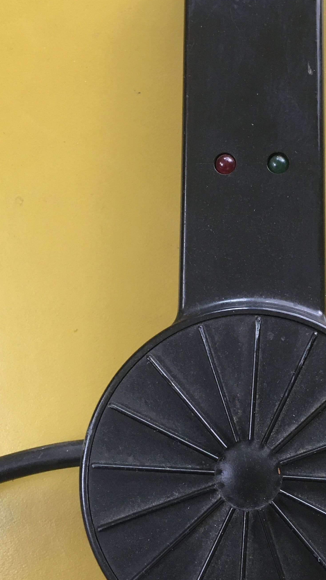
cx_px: 269
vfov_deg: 42.1
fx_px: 753
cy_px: 261
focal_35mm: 49
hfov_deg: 24.0
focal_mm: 4.15
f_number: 2.2
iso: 125
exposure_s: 1/33
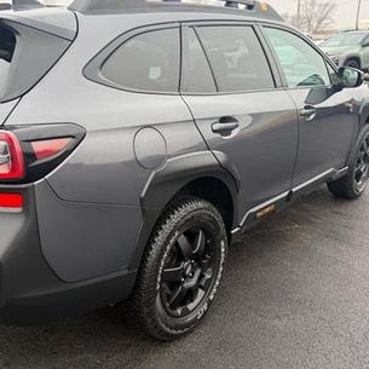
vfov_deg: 47.2
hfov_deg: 46.2
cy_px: 168
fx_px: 422
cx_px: 111
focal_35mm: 35
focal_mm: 6.76
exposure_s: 1/335
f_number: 1.78
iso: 100
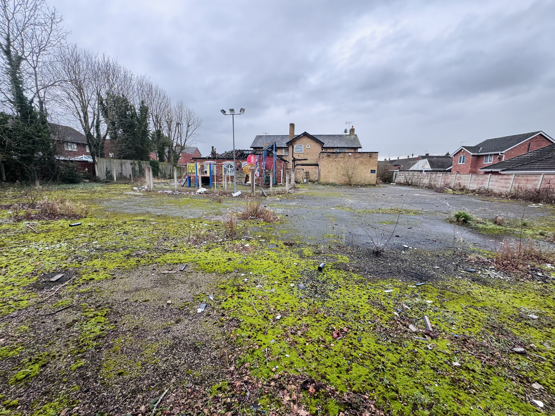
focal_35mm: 14
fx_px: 224
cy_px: 208
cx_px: 278
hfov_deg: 102.1
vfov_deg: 85.7
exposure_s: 1/99
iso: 64
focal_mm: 2.22
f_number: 2.2
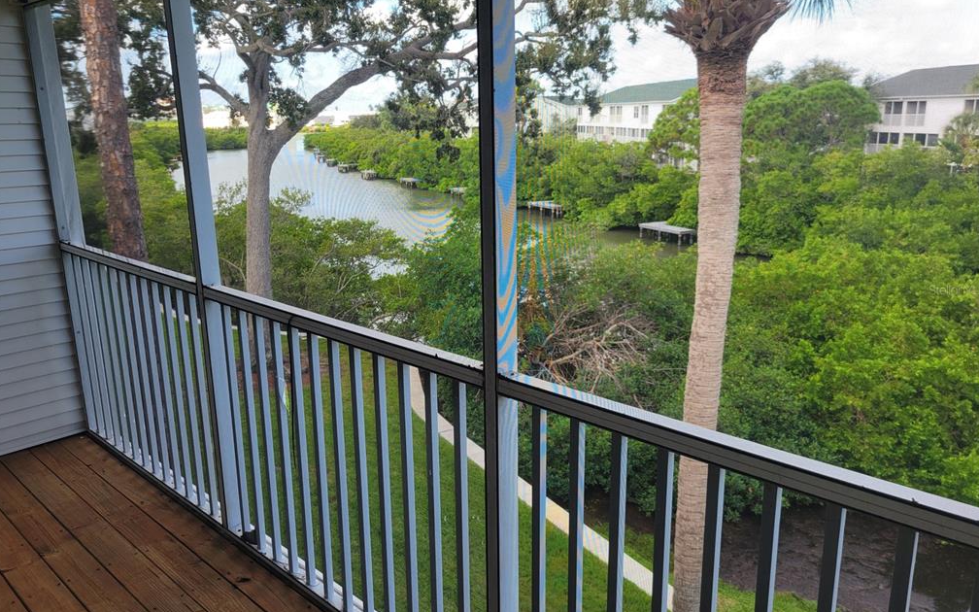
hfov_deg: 66.5
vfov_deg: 44.5
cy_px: 289
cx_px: 490
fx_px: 747
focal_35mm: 28
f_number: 1.8
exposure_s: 1/363
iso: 40
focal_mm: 5.4
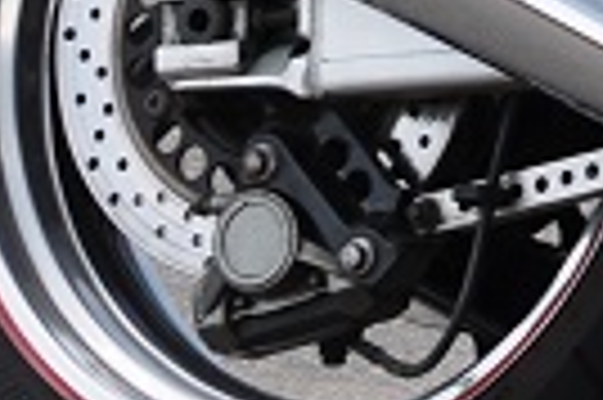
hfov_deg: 1.4
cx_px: 1683
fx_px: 25223
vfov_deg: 0.9
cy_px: -315
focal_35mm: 1508
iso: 200
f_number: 10
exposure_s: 1/250
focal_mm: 135
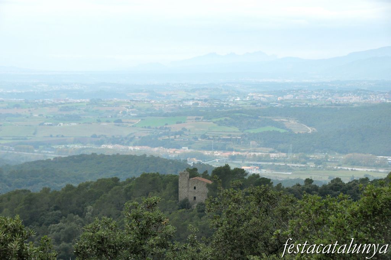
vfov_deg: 13.0
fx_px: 1139
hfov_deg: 19.5
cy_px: 130
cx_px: 196
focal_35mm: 105
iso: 1600
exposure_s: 1/1000
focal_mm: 70
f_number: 8
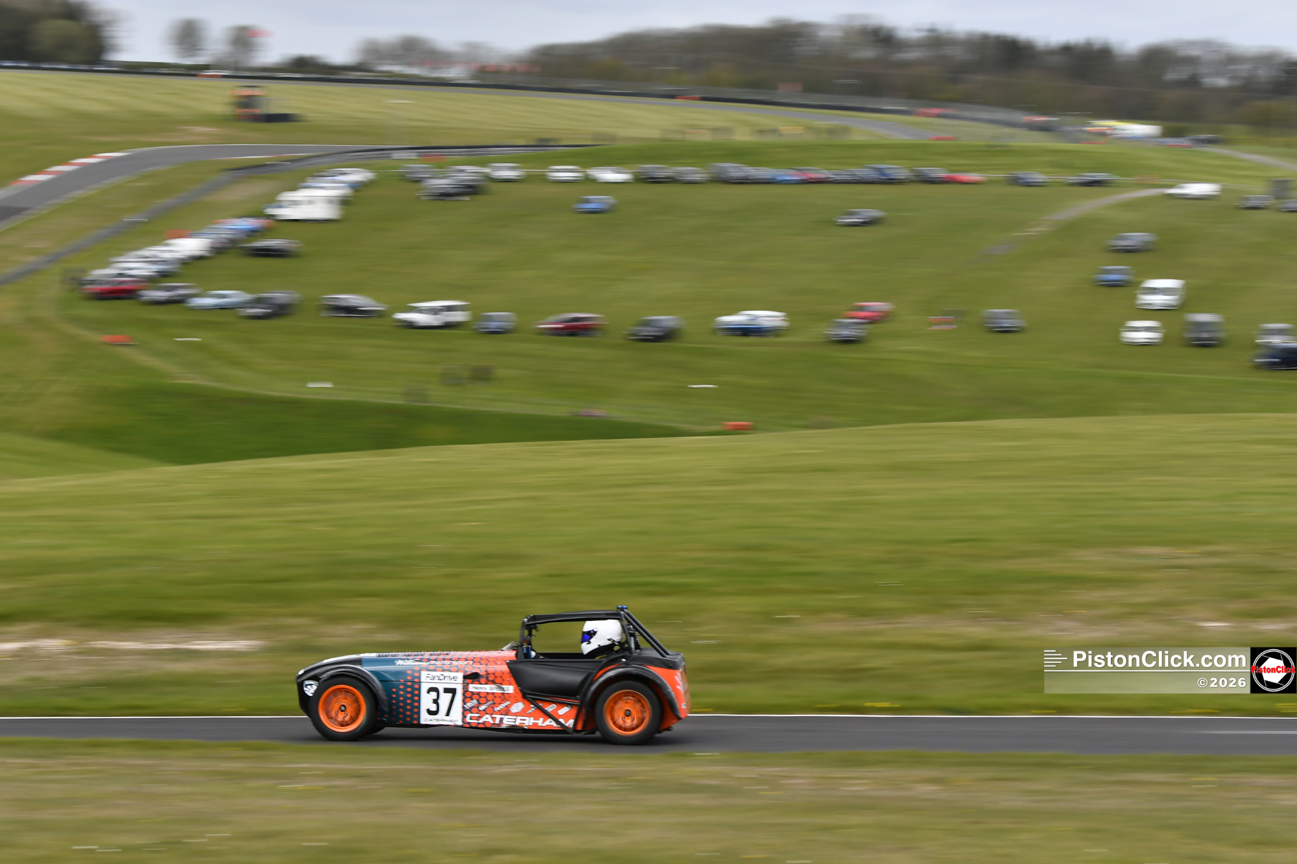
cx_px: 648
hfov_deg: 19.5
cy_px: 432
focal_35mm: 105
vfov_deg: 13.0
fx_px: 3782
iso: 100
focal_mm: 70
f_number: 5
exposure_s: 1/160
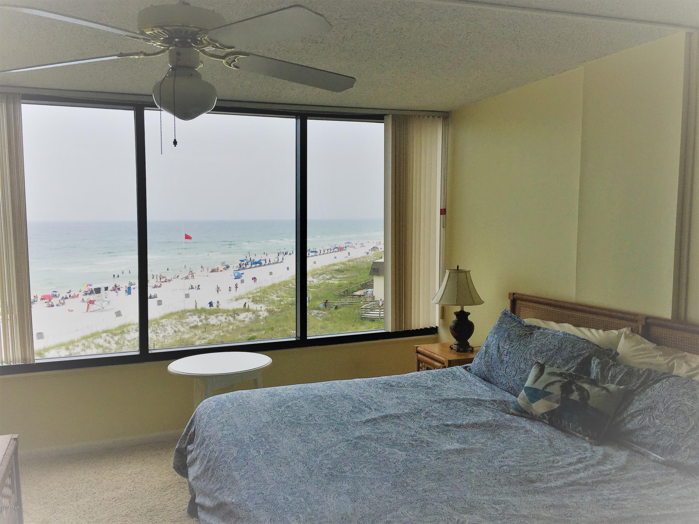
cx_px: 350
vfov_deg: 48.2
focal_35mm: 29
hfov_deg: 61.7
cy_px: 262
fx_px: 586
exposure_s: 1/1364
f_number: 2.2
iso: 32
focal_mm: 4.15
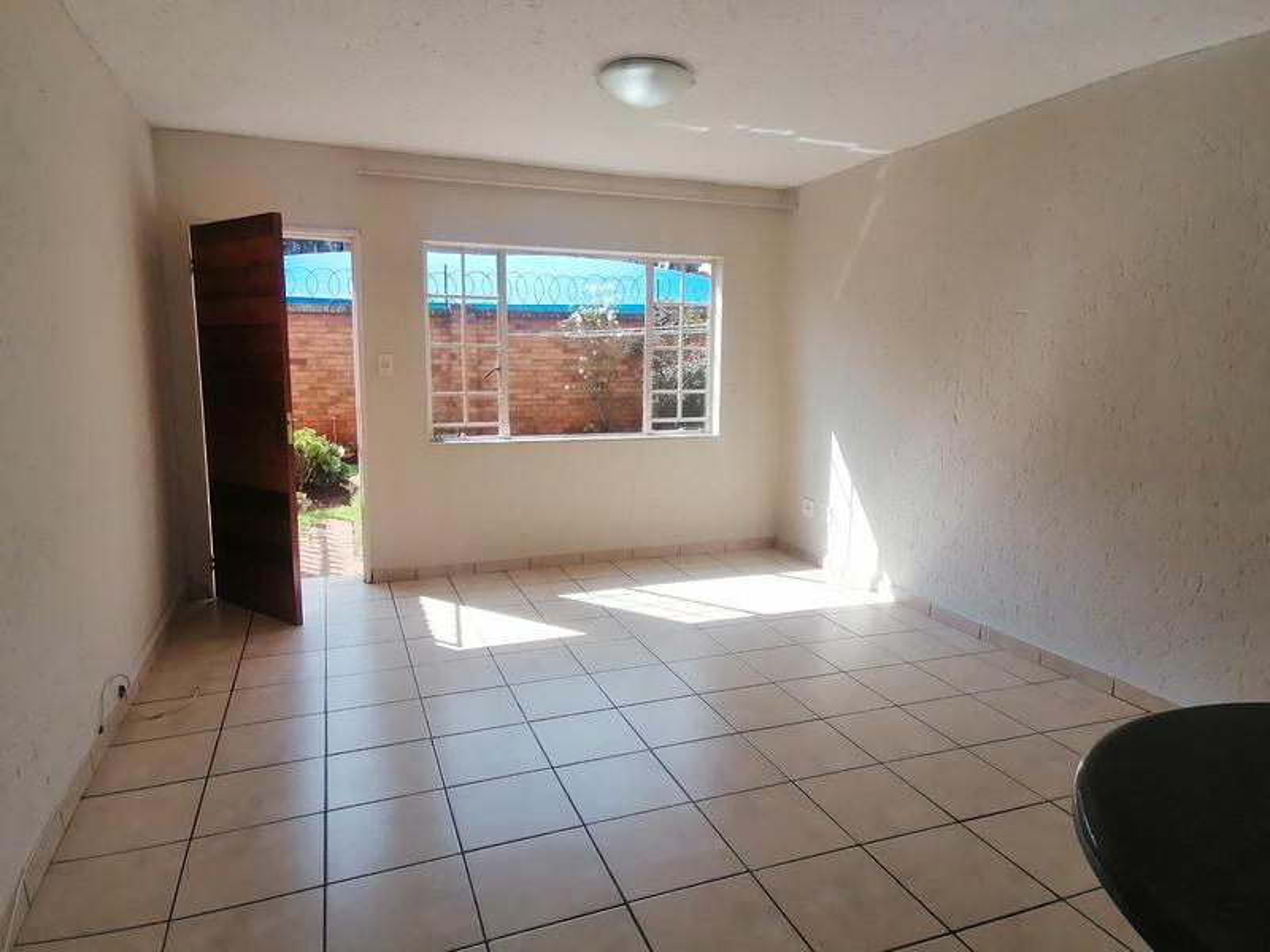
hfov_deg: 76.4
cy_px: 476
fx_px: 807
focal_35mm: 22
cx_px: 635
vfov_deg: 61.1
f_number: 2.4
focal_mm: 1.78
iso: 50
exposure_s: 1/302
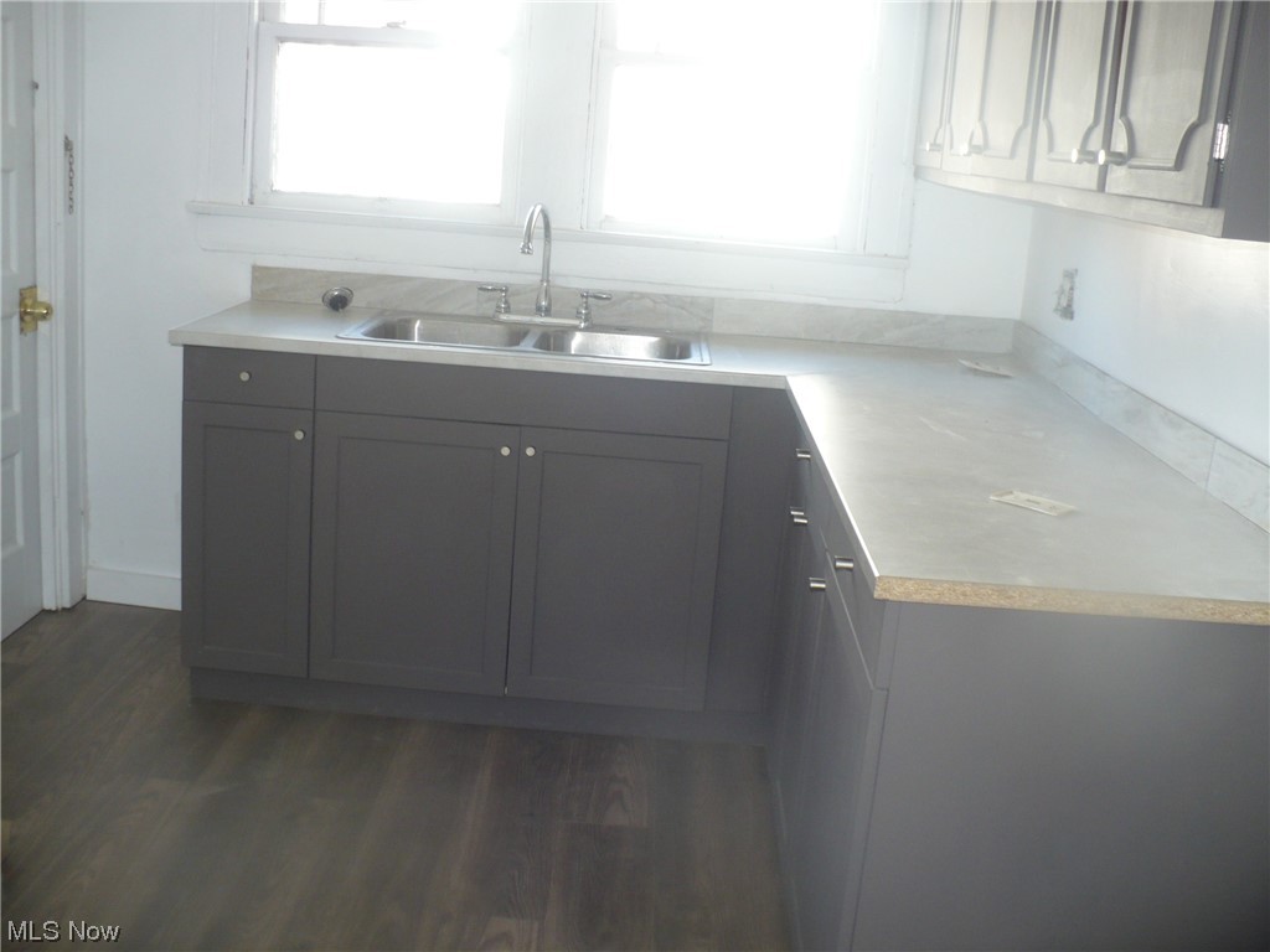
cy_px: 476
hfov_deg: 50.1
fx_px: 1357
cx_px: 635
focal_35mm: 37
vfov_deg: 38.7
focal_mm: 6.1
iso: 125
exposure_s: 1/30
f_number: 2.8
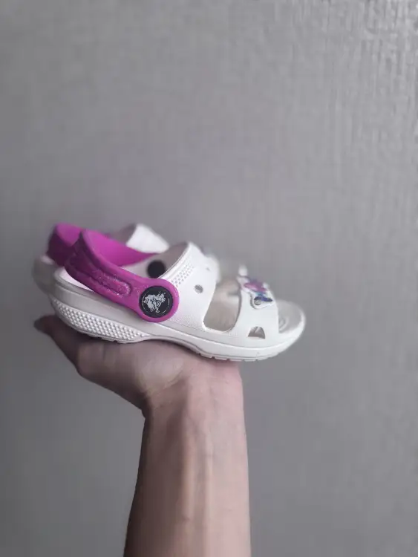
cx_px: 209
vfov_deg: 71.6
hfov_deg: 56.8
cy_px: 278
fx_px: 386
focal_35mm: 24
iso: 200
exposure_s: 1/119
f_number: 1.78
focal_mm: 6.76
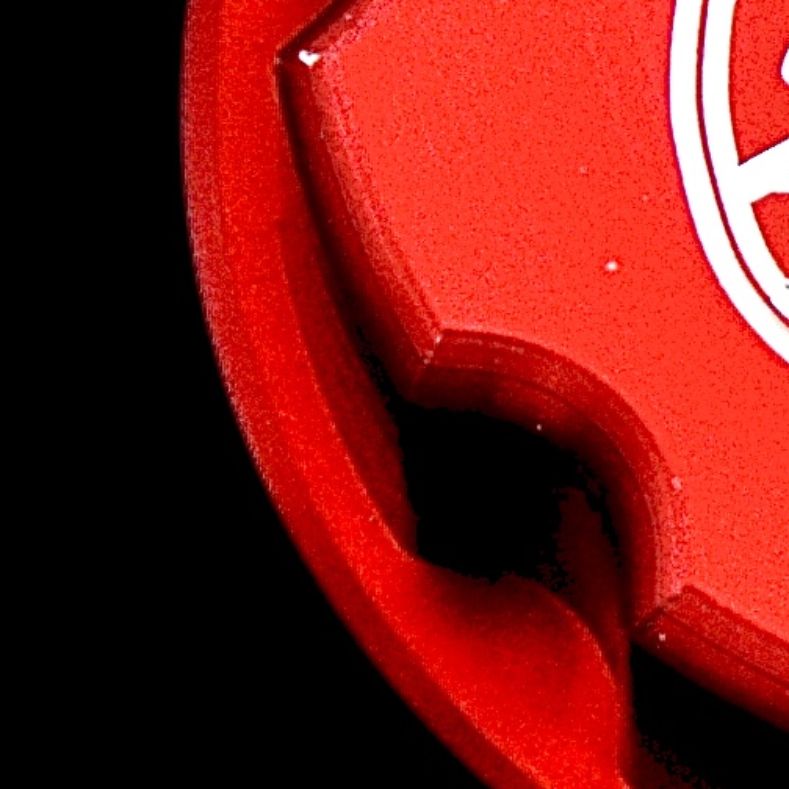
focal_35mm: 619
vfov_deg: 2.8
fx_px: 15962
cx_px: 1219
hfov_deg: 2.8
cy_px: 78
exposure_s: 1/6
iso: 400
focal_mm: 120
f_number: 5.6
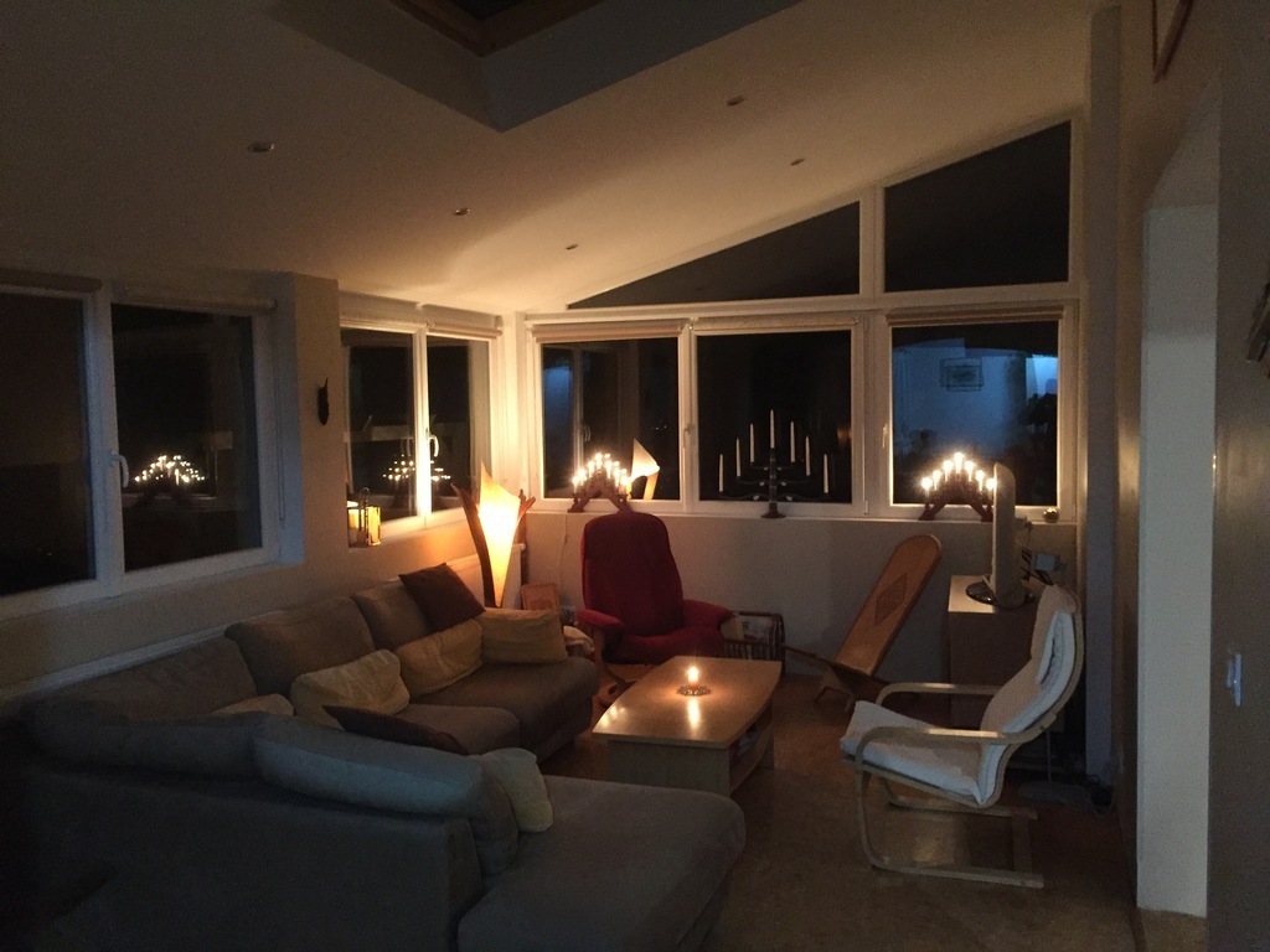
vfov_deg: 48.2
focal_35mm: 29
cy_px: 476
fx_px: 1064
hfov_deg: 61.7
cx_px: 635
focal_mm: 4.15
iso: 400
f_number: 2.2
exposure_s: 1/17
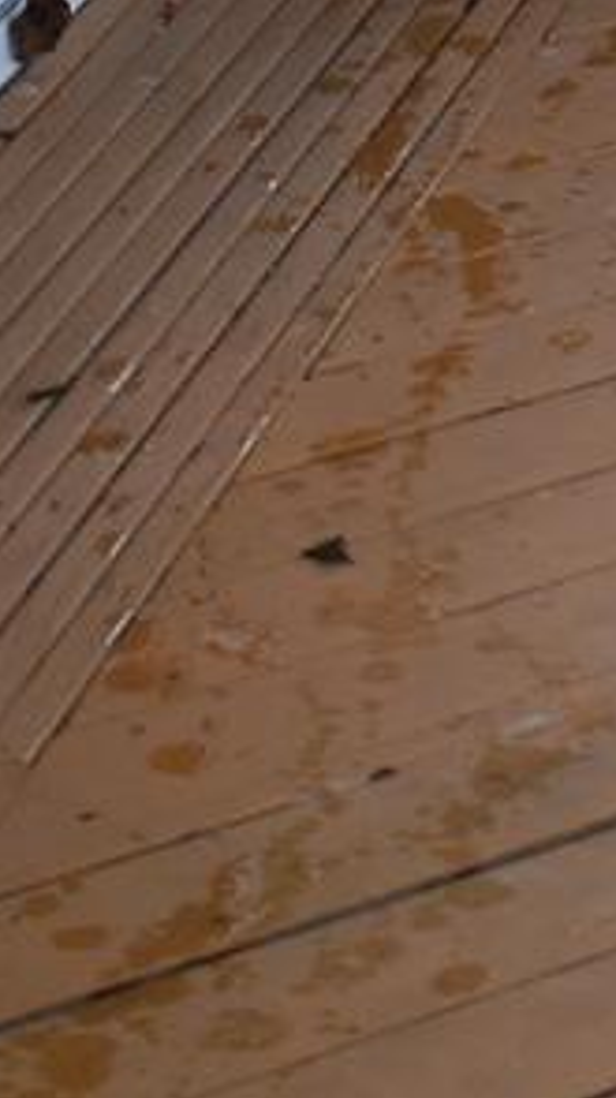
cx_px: 1878
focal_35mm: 197
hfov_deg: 5.7
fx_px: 5730
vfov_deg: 10.1
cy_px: -1104
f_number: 3.5
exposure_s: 1/200
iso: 800
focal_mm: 18
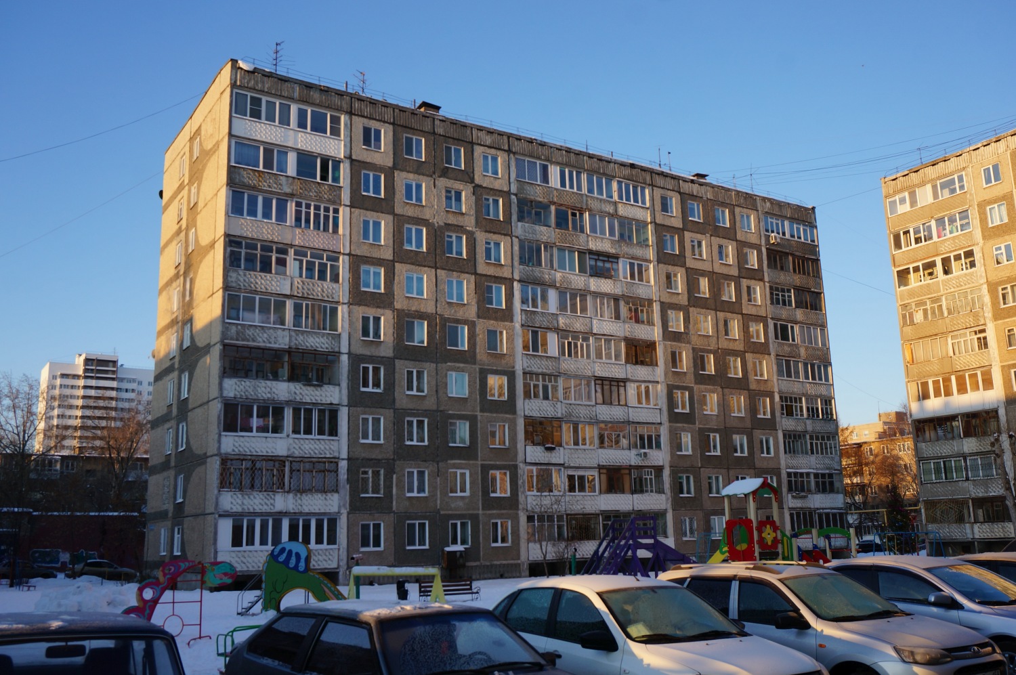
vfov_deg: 39.9
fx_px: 930
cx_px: 508
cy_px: 338
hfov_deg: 57.3
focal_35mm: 33
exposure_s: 1/80
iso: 100
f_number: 8
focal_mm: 22
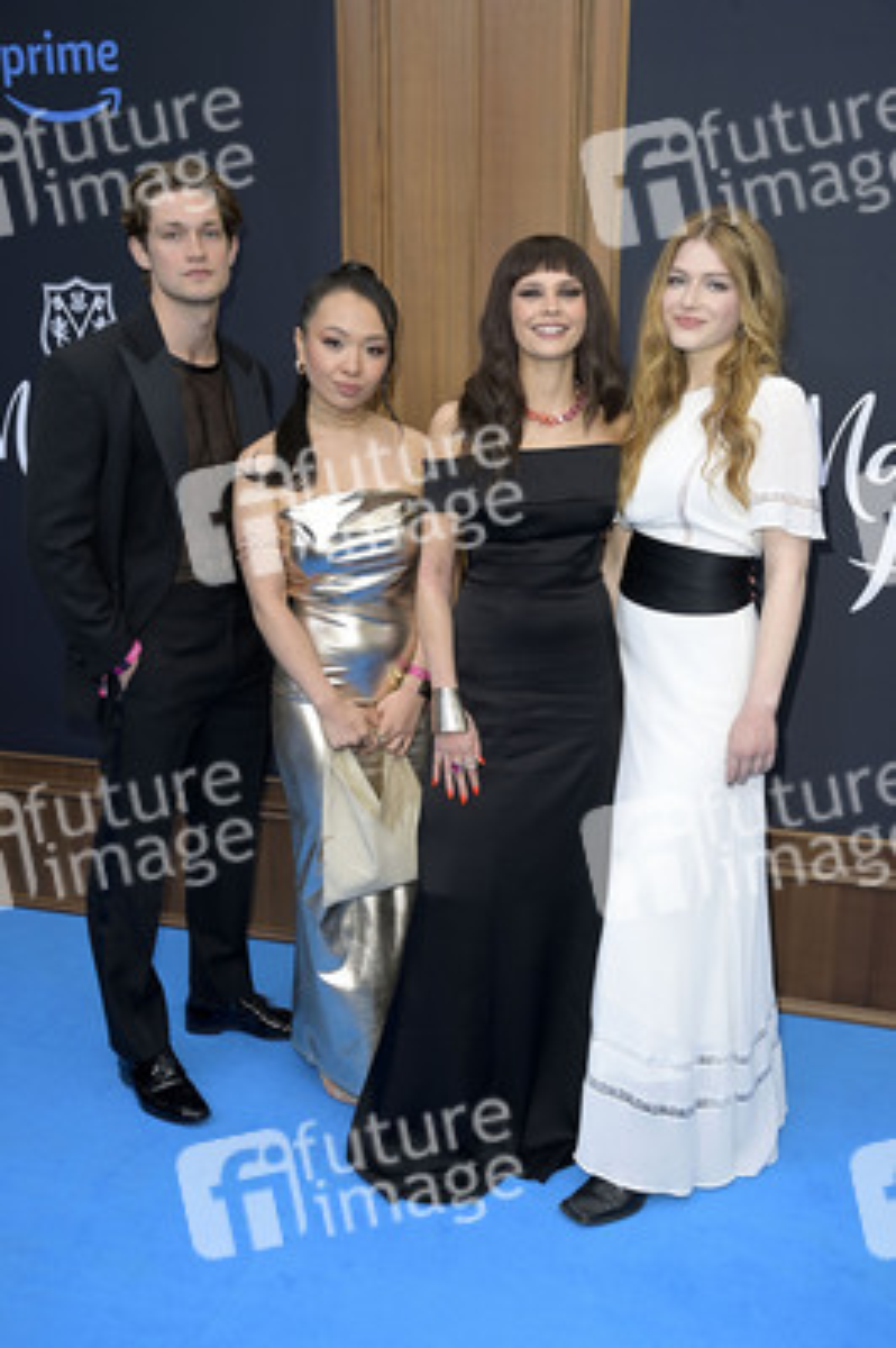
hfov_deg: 37.8
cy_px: 674
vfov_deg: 54.5
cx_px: 448
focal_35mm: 35
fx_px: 1309
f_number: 5.6
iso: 500
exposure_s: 1/250
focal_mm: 35
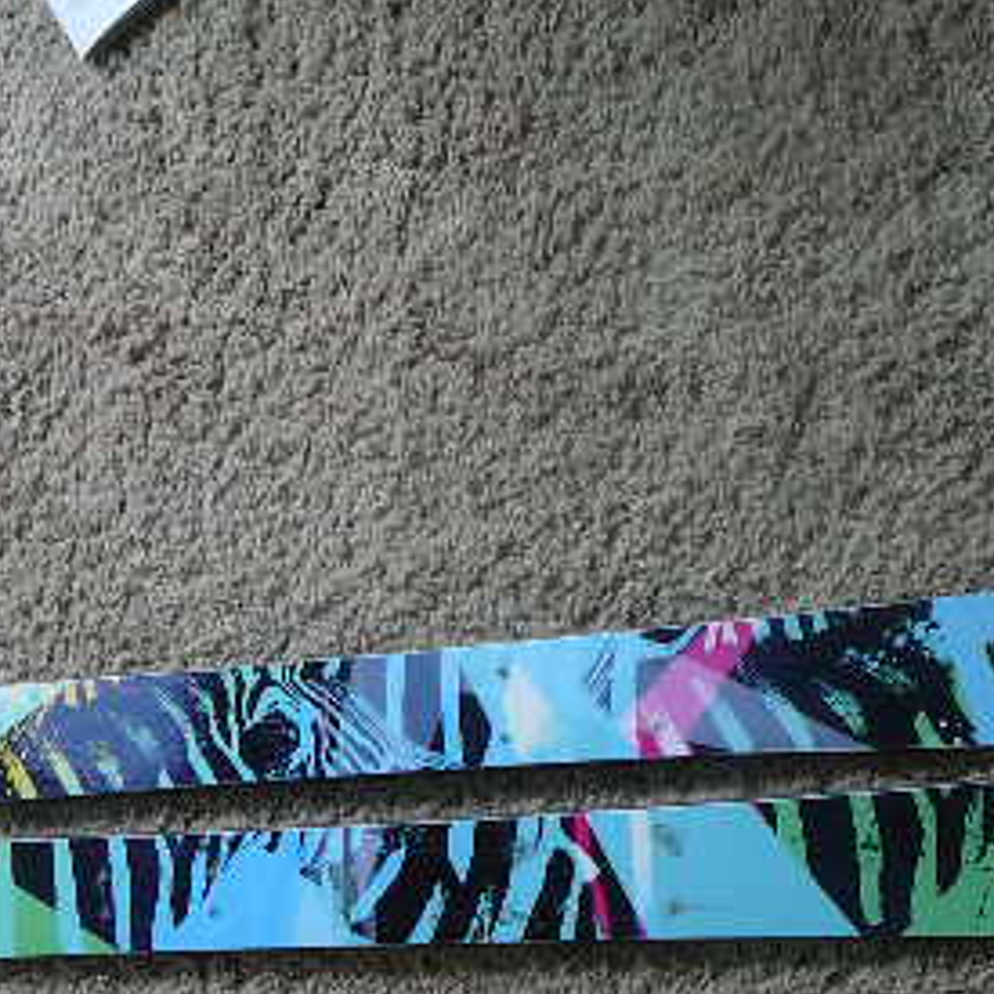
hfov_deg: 24.0
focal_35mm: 72
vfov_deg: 23.7
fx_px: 2339
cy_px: 770
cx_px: 531
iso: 100
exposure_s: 1/50
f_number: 2.8
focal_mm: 5.2
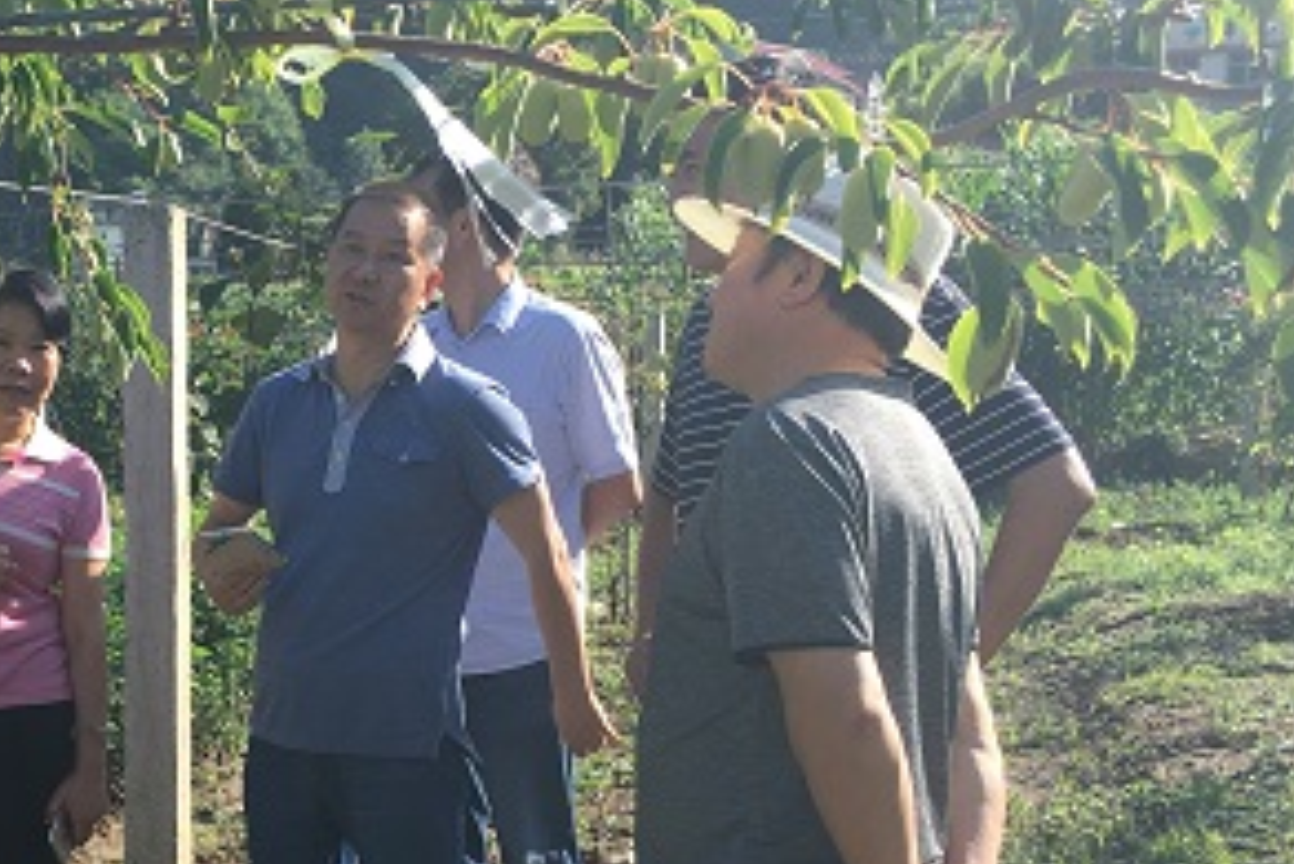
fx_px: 2230
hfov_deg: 31.0
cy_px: 678
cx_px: 151
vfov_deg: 21.7
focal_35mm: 62
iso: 25
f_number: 2.2
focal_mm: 4.15
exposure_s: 1/641
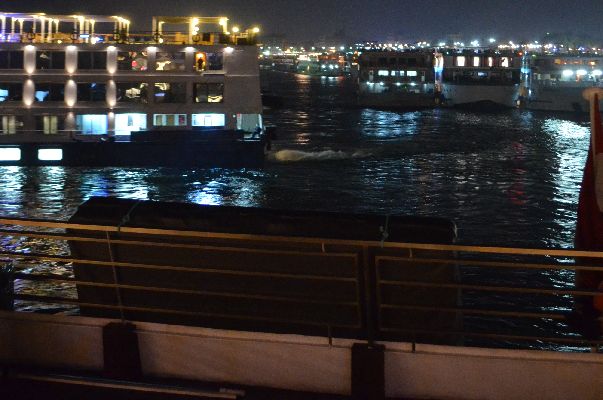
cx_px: 355
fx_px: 852
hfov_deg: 38.8
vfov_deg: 25.8
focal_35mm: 51
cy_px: 63
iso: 3200
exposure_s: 1/10
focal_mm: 18
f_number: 3.5
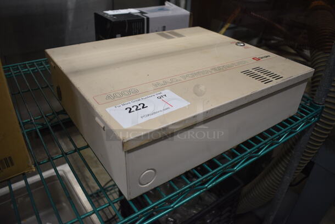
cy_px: 112
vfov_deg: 48.0
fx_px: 251
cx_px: 168
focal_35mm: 27
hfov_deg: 67.3
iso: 1000
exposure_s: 1/125
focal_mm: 18
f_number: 3.5
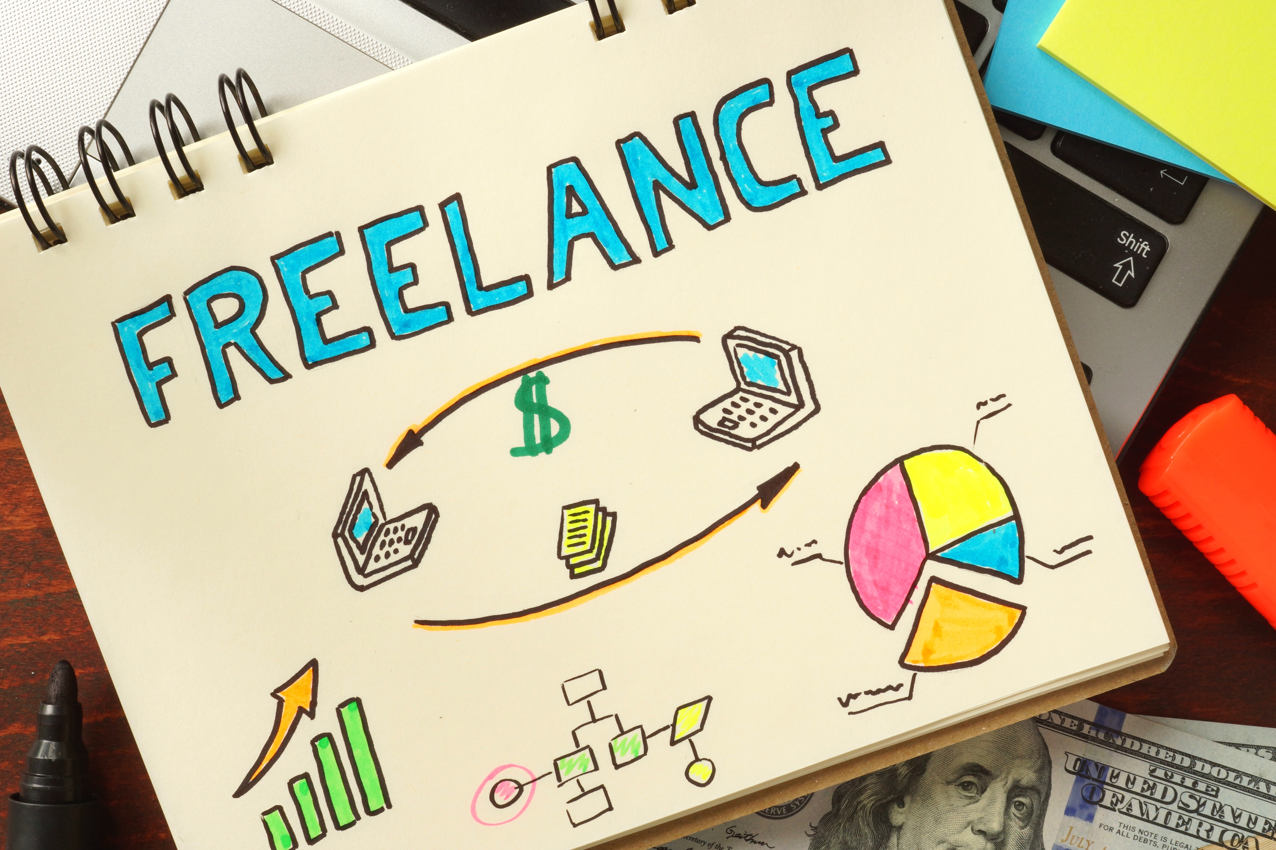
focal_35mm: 45
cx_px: 638
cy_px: 425
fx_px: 1595
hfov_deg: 43.6
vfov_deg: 29.9
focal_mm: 30
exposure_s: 1/1.67
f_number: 20
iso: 200
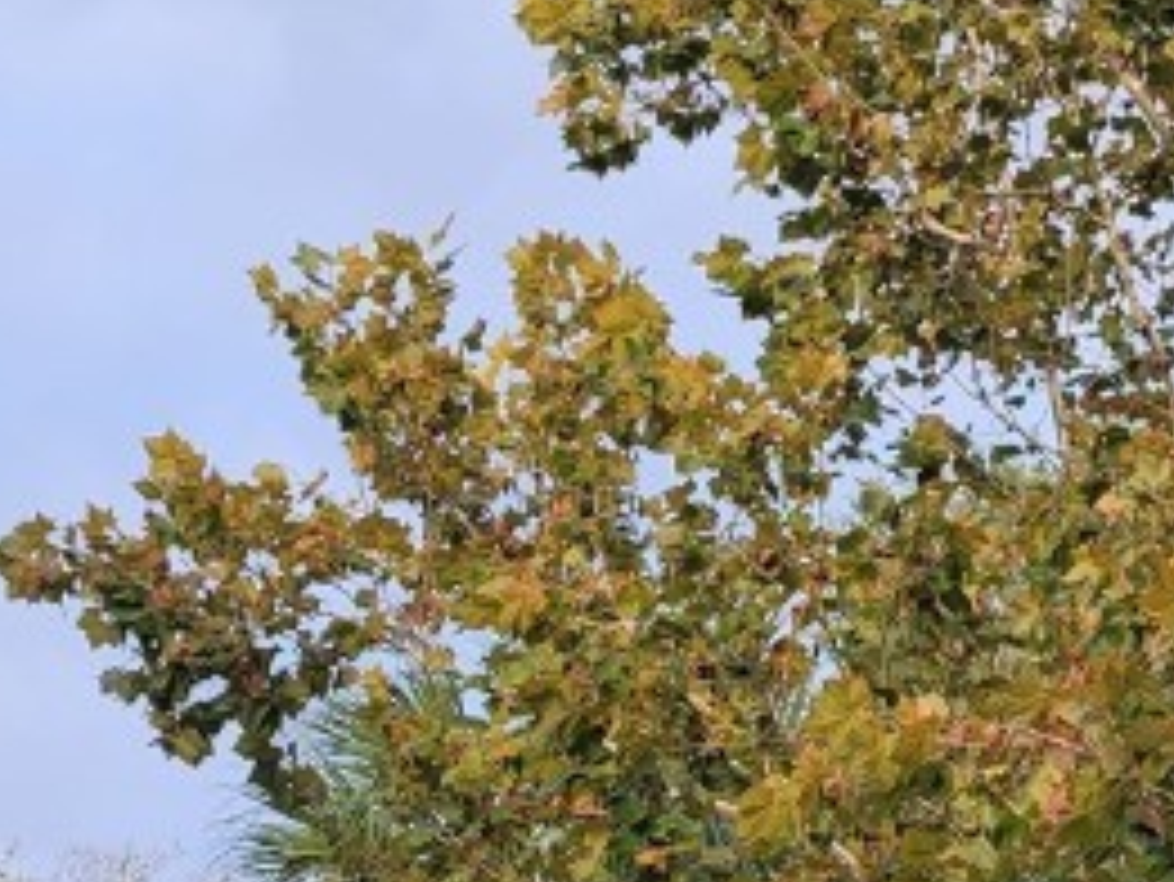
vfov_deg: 14.5
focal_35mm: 98
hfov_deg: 19.9
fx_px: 3325
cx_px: 841
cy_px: 1107
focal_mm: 7
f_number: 1.8
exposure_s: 1/120
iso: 20
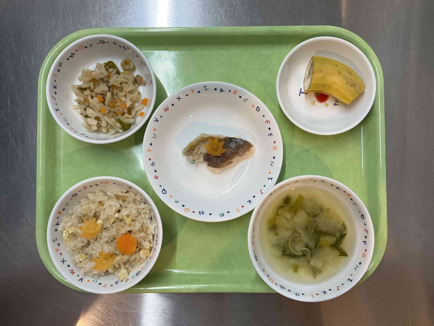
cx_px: 217
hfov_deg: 61.7
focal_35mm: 29
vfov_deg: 48.2
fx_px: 364
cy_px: 163
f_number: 1.8
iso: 40
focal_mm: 3
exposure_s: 1/100
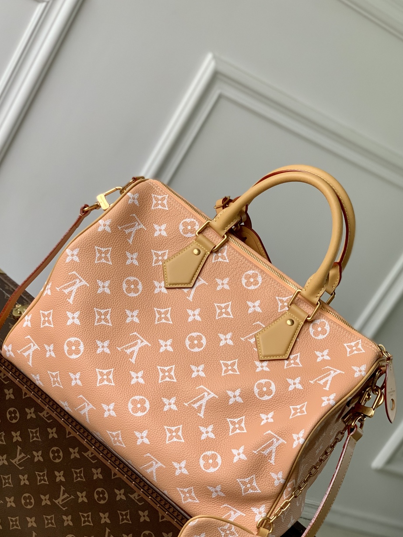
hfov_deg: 24.0
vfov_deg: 31.7
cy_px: 298
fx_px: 947
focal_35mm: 61
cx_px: 194
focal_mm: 6
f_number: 2.4
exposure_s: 1/114
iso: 125
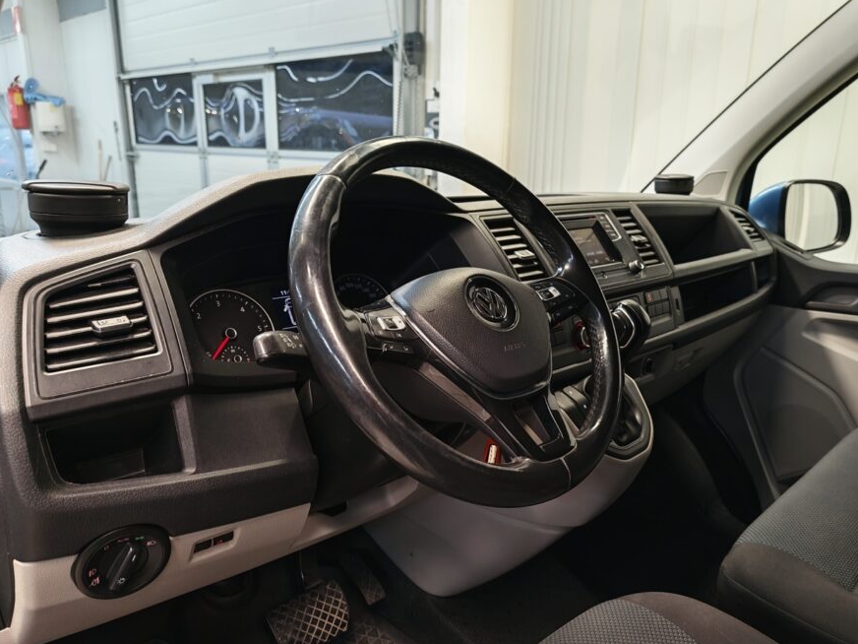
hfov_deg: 65.2
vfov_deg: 51.3
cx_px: 467
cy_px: 349
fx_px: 669
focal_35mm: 27
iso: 200
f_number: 1.6
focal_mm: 5.4
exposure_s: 1/50
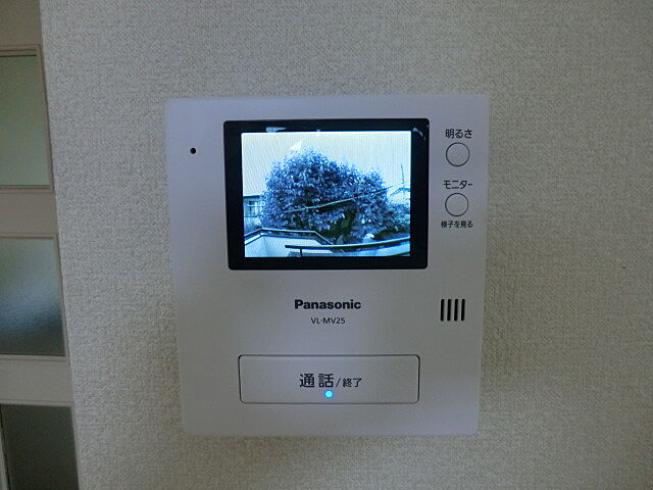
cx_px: 326
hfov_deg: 71.6
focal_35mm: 24
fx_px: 453
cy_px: 245
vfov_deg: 56.8
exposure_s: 1/60
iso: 160
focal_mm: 4.3
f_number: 3.2
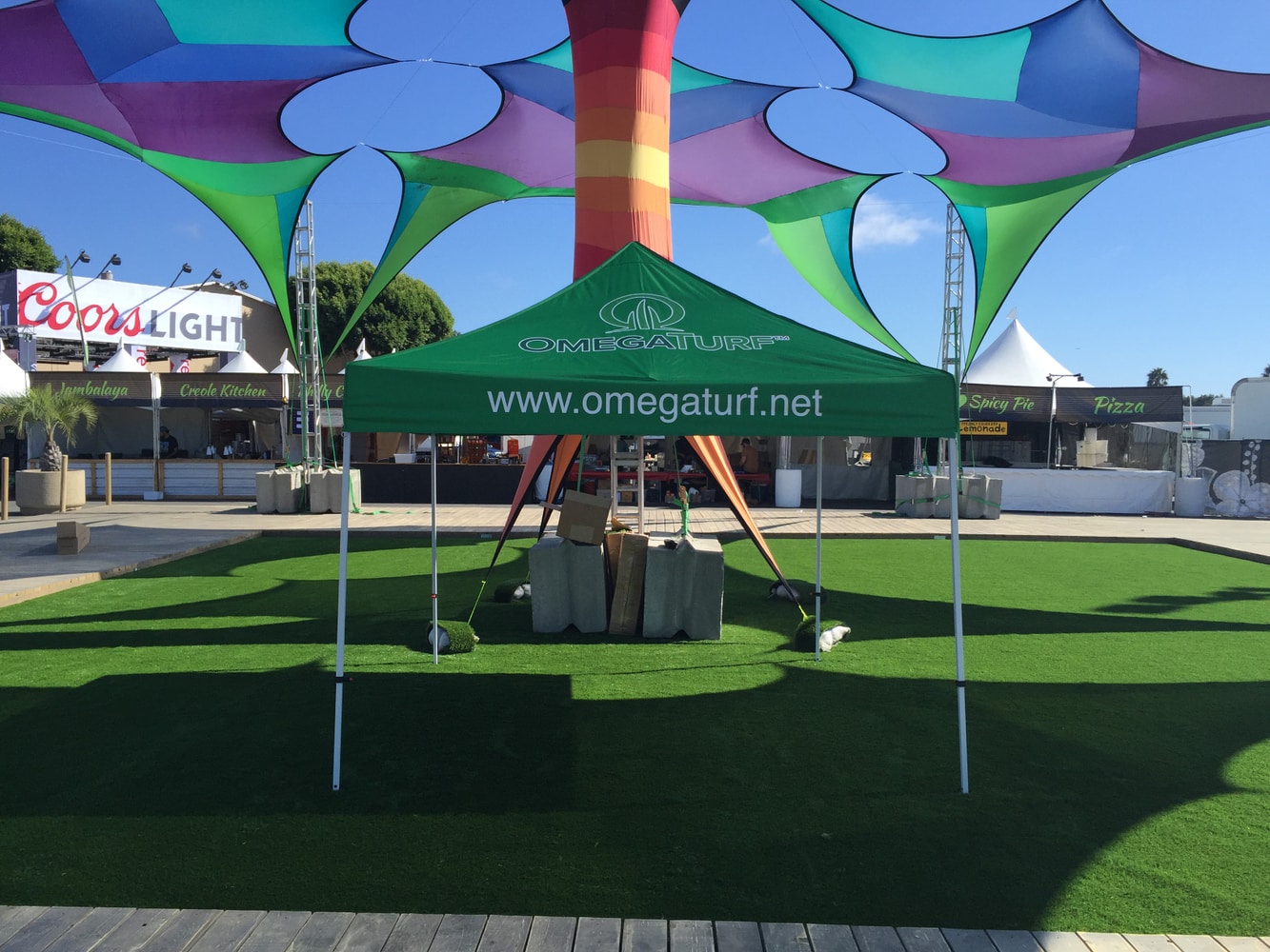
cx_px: 635
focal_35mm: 29
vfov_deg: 48.2
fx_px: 1064
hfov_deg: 61.7
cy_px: 476
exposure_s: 1/1721
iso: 32
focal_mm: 4.15
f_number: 2.2
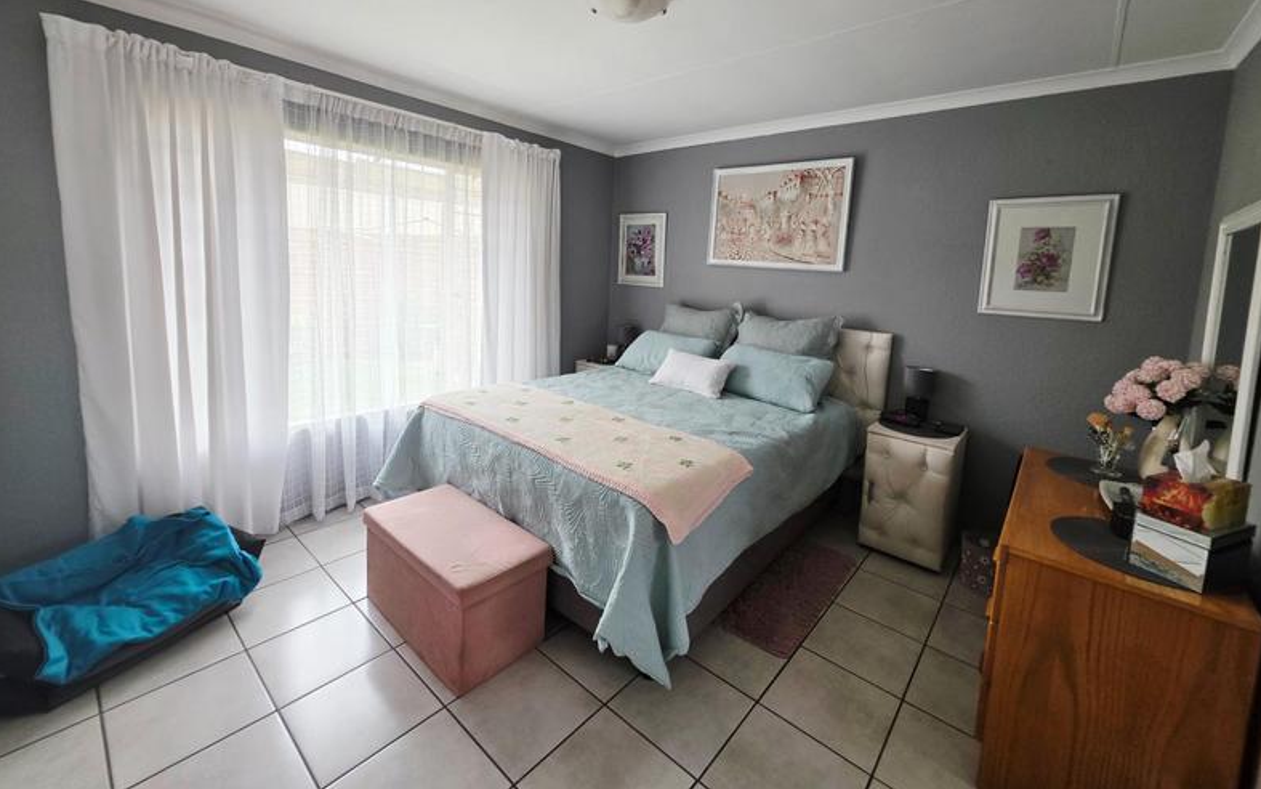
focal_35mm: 14
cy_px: 322
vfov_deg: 77.9
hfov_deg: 105.3
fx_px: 481
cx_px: 625
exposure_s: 1/101
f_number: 1.9
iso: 100
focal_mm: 2.2
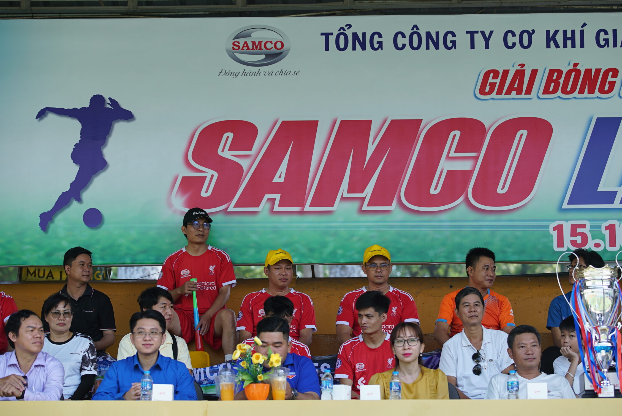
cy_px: 186
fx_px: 2057
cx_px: 332
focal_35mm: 119
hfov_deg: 17.2
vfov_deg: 11.5
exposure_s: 1/160
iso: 100
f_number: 3.5
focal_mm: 105
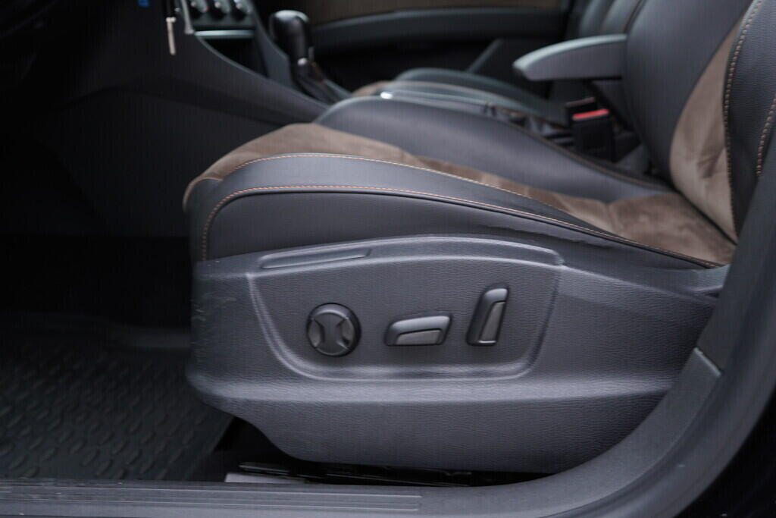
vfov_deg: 36.9
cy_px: 259
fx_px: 776
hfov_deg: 53.1
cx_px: 388
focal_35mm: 36
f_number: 2.8
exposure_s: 1/40
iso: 160
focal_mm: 24
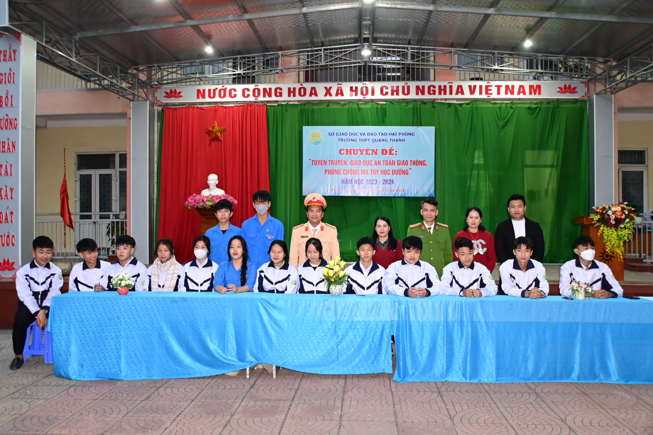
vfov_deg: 38.9
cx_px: 326
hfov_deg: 55.8
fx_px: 617
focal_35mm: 34
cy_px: 218
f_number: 4.5
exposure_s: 1/200
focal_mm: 23
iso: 2000
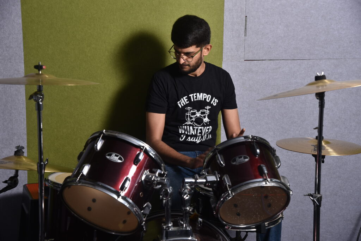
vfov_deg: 19.5
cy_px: 120
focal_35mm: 70
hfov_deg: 28.8
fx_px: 702
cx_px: 180
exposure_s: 1/125
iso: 100
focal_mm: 70
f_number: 6.3
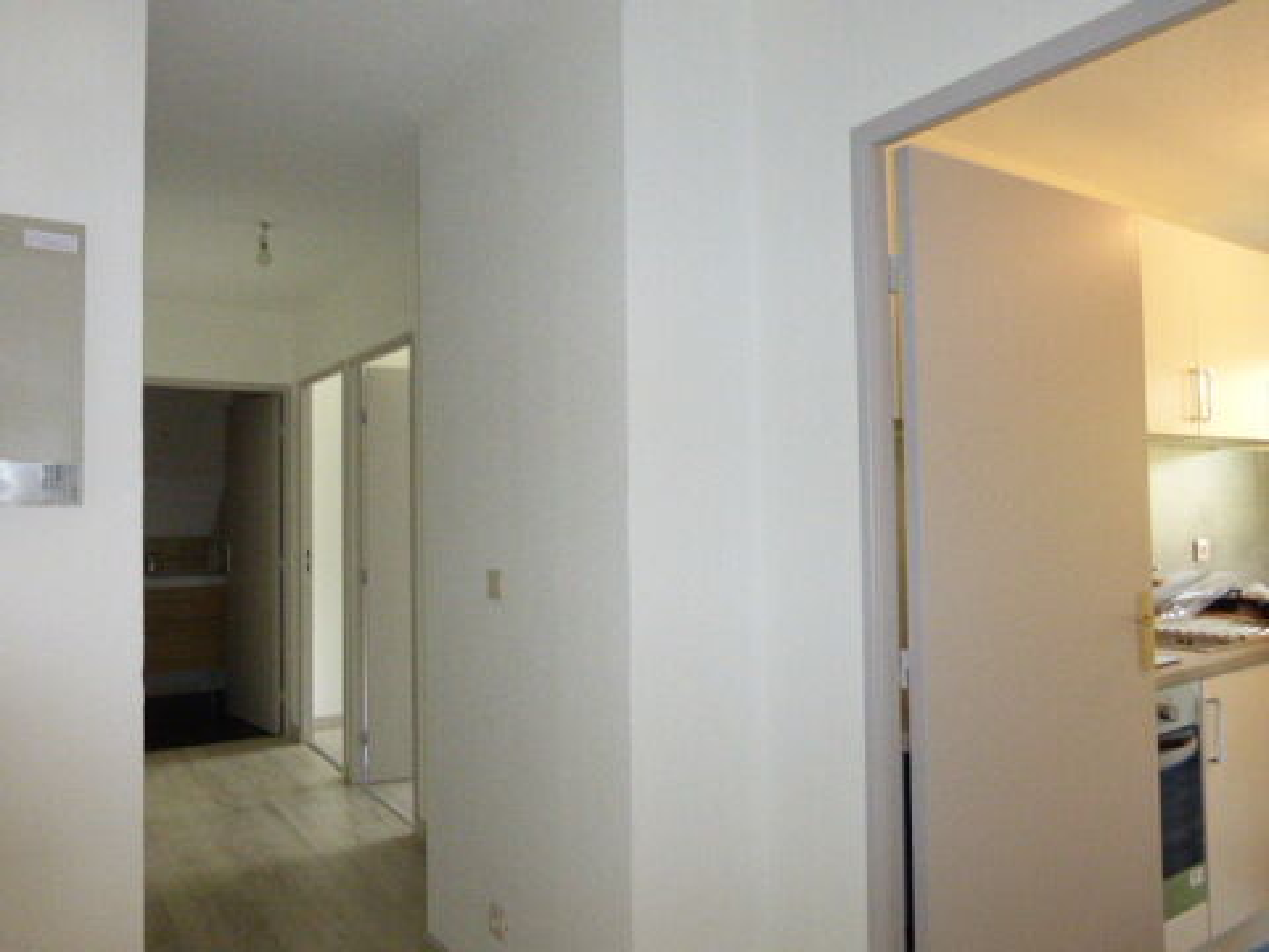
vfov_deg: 54.9
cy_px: 476
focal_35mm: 25
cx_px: 634
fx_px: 916
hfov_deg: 69.4
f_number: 3.3
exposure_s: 1/60
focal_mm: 4.3
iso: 800
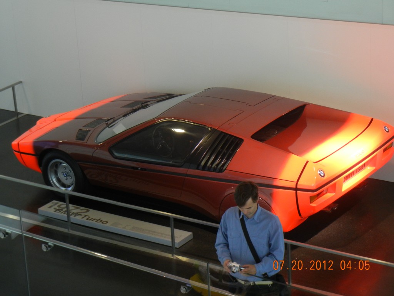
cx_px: 197
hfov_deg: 17.0
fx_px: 1320
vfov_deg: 12.8
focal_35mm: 116
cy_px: 148
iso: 400
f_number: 4.6
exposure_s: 1/30
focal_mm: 20.9
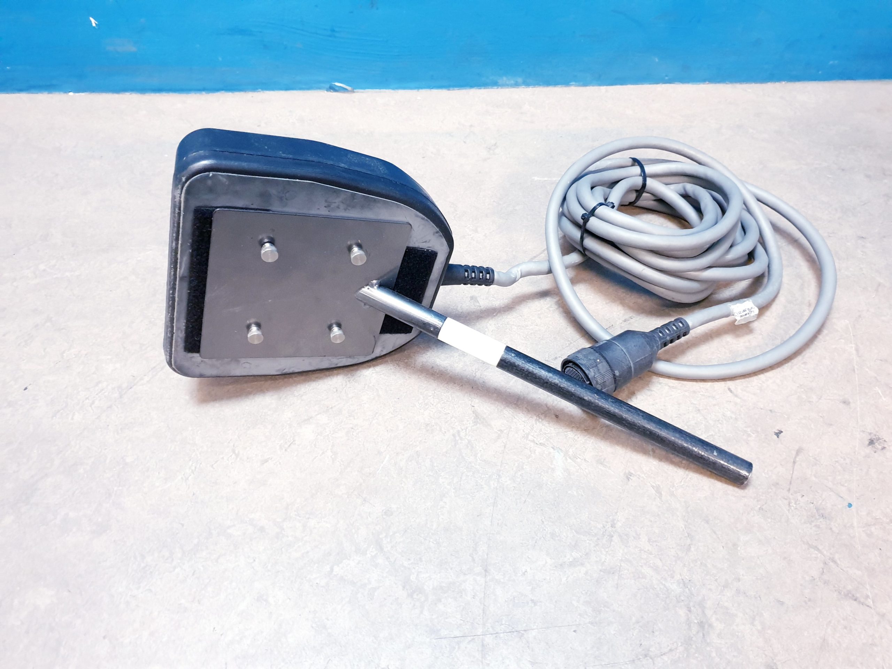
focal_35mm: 26
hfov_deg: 67.3
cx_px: 446
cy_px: 334
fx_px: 670
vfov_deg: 53.1
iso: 320
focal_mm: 4.3
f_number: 1.5
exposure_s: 1/50
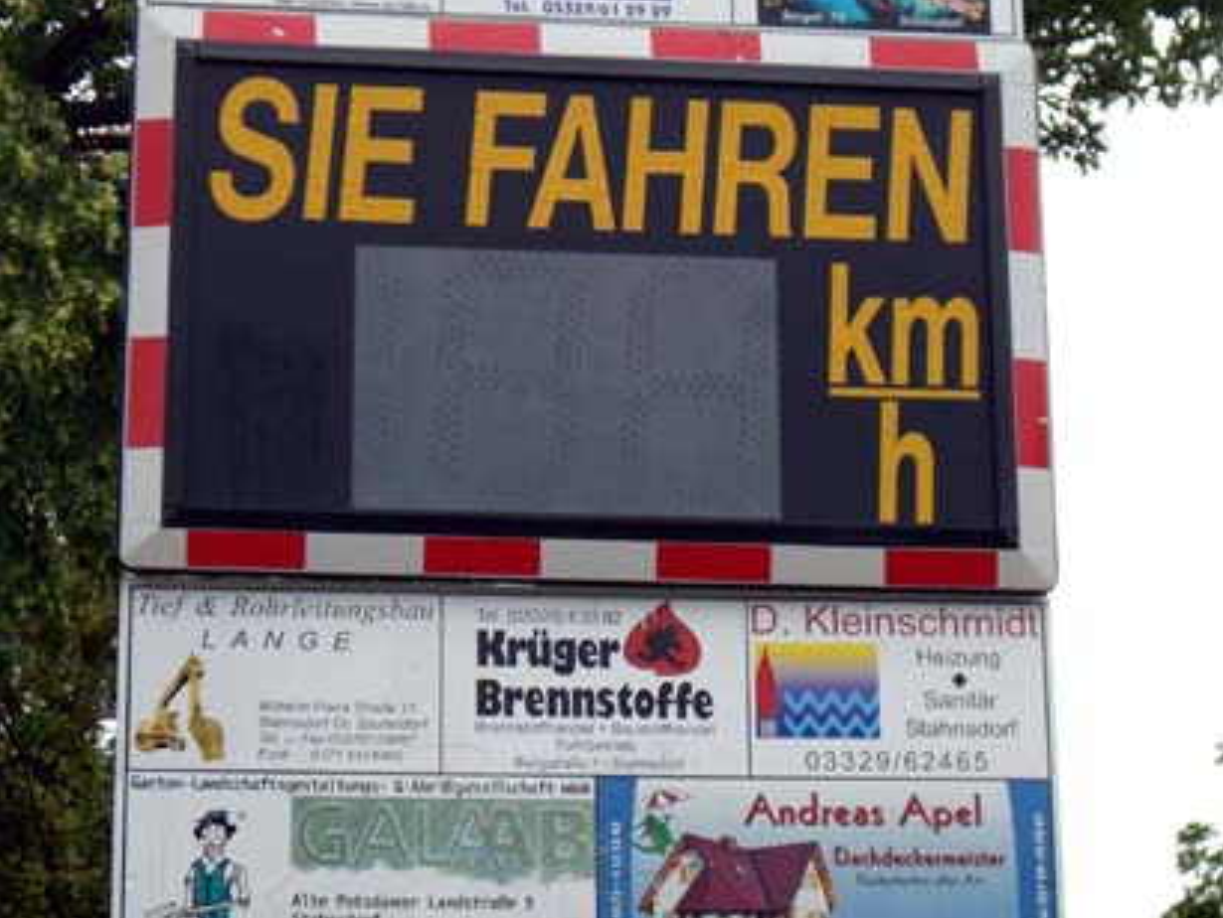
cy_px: 283
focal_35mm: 106
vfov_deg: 13.9
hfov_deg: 18.5
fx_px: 3747
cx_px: 613
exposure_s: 1/160
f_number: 4.1
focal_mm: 12.8
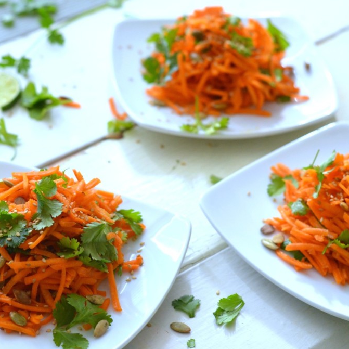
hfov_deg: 17.9
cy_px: 174
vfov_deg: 17.9
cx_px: 122
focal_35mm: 97
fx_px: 1106
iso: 1600
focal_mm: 50
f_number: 4
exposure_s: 1/60
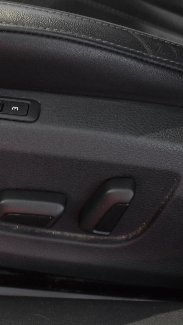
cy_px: 162
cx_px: 5
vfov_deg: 31.4
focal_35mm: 67
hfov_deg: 17.6
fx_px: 578
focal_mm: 28
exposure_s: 1/10
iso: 1250
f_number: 5.6
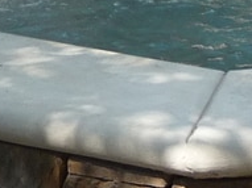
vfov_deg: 5.2
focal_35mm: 279
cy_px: -143
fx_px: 2030
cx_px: 163
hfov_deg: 7.1
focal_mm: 6.7
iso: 100
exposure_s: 1/160
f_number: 3.9
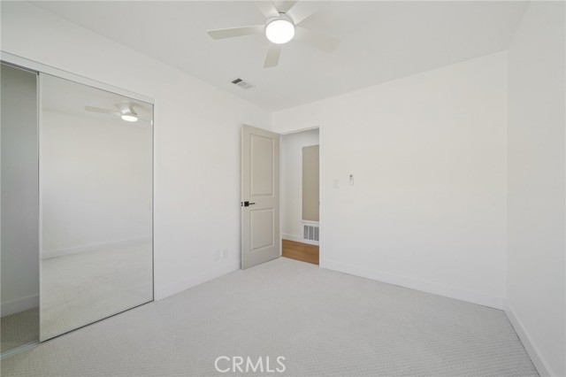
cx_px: 283
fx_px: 204
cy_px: 188
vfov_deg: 85.4
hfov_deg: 108.4
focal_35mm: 13
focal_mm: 13
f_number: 9
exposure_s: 1/30
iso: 160
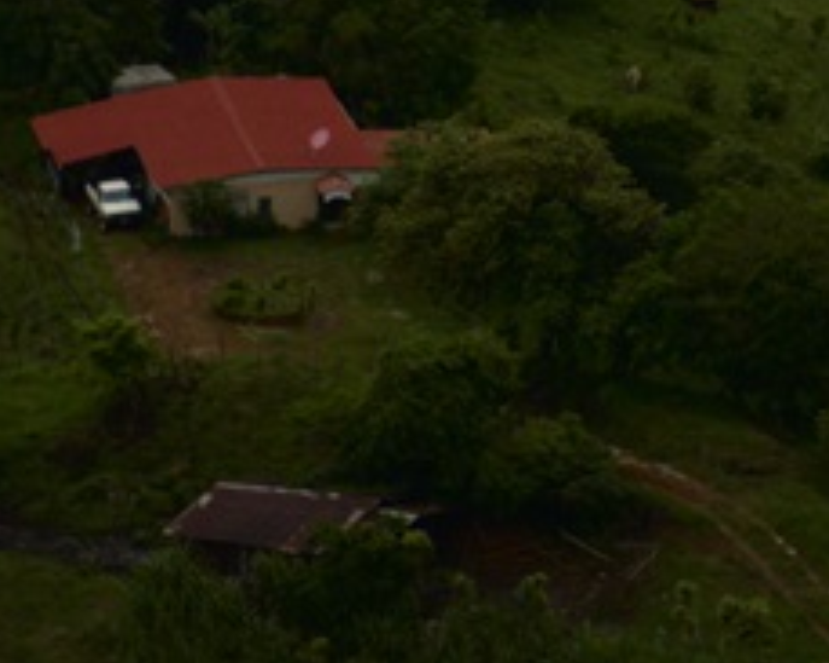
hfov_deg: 4.2
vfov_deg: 3.3
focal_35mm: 449
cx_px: 2545
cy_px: -1542
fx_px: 11012
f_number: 3.2
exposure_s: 1/500
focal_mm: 57
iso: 400
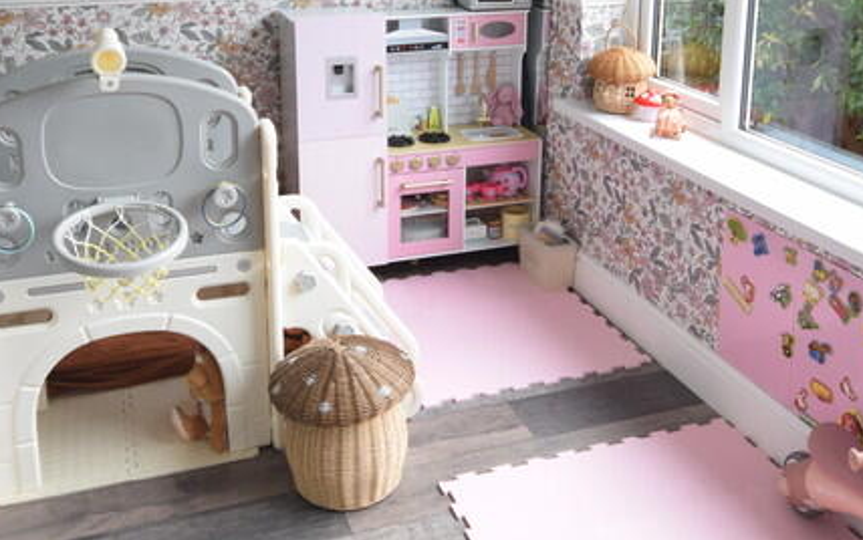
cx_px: 432
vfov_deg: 30.9
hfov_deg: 49.0
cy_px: 88
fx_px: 946
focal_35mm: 40
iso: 400
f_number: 6.3
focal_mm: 11
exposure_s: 1/160
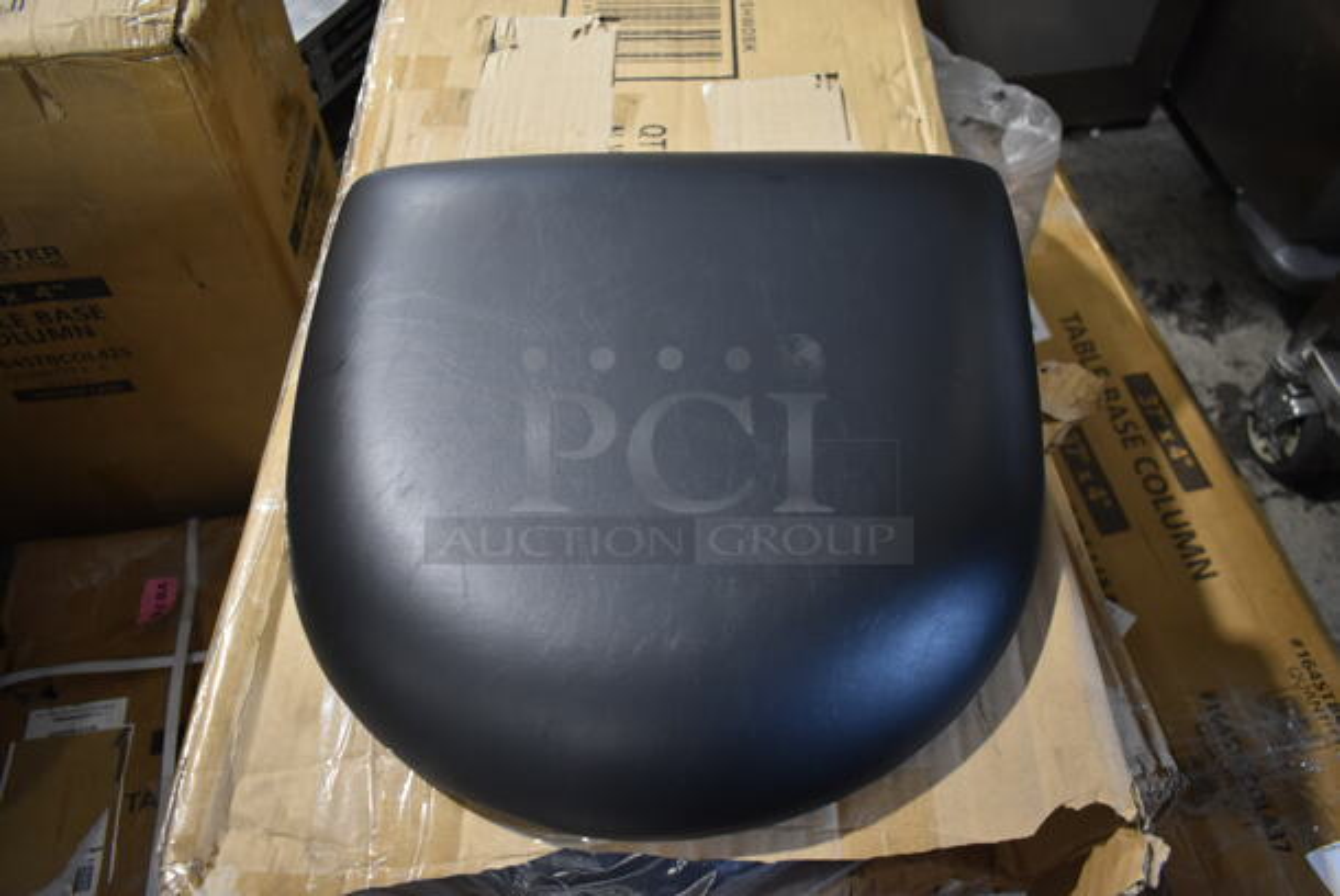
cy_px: 448
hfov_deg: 67.3
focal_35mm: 27
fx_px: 1006
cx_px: 670
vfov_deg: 48.0
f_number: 3.5
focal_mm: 18
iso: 1000
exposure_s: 1/30
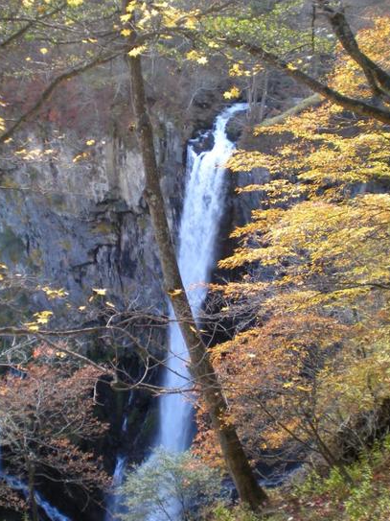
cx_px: 181
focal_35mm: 49
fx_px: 736
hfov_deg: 29.7
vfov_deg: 38.9
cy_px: 243
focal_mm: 6.3
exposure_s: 1/54
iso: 64
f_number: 3.1
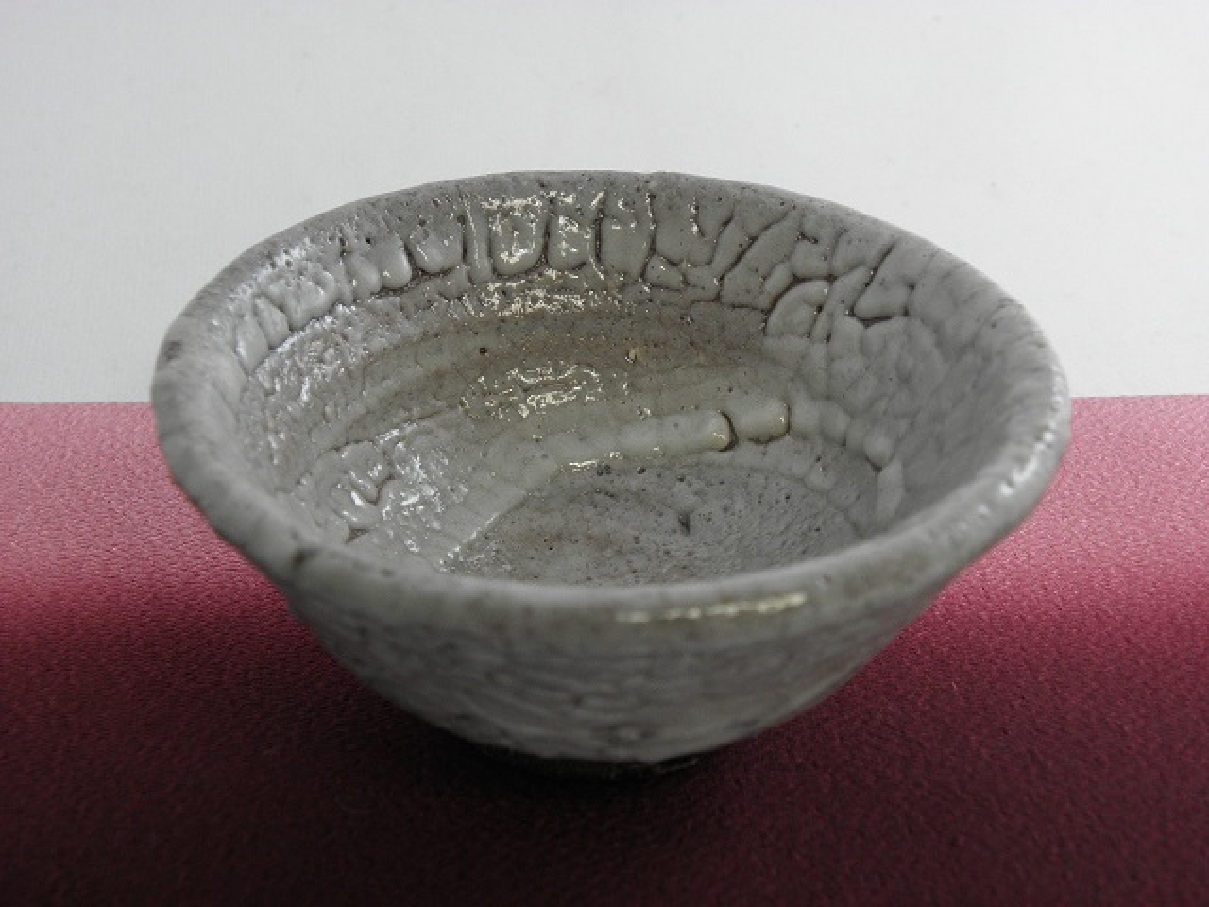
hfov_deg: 40.4
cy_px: 454
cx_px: 604
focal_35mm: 47
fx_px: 1642
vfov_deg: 30.9
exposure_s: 1/20
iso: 125
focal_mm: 8.53
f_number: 3.4
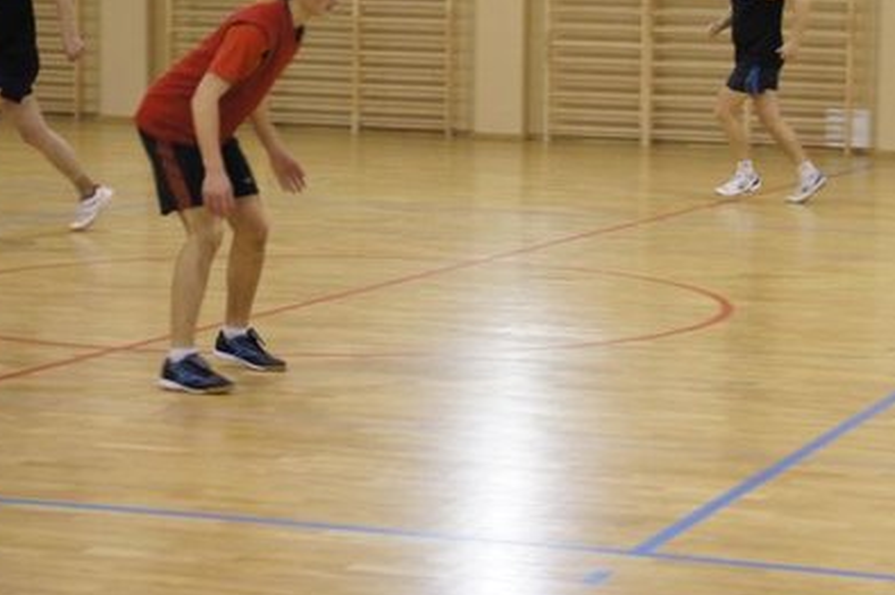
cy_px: 177
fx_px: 2459
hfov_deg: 20.4
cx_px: 704
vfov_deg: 13.8
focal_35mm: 99
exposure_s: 1/160
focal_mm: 40
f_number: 3.5
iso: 3200
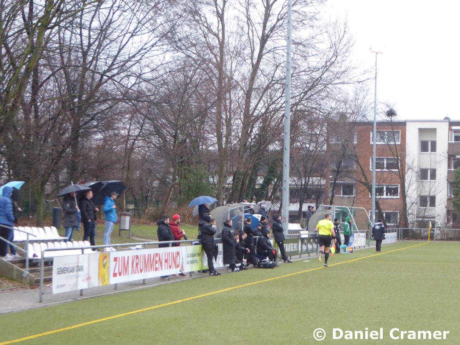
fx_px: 1302
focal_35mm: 98
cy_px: 172
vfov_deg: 15.1
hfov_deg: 20.0
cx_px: 230
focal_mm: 17.5
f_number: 5
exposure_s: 1/50
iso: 400
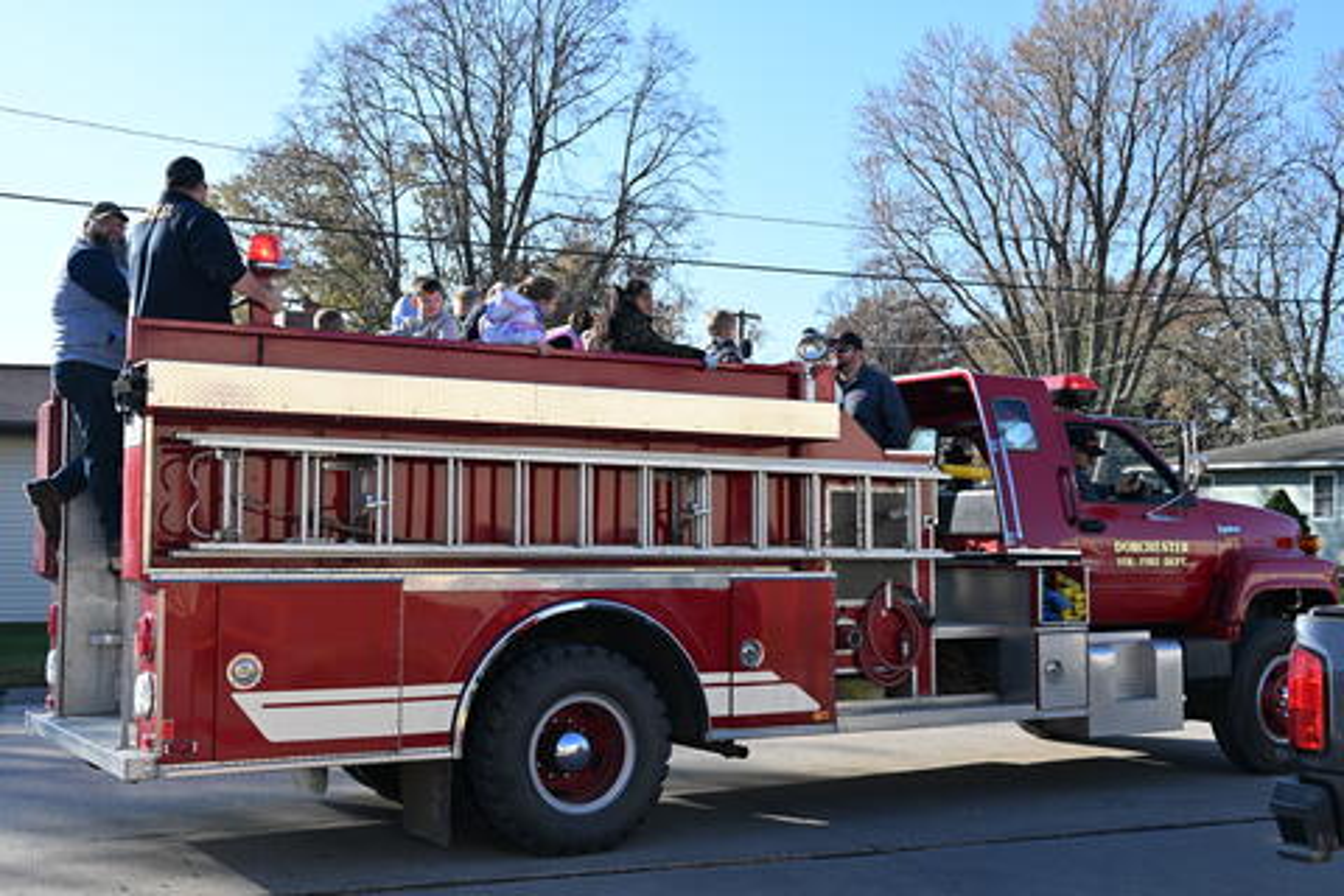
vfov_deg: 31.9
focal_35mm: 42
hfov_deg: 46.4
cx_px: 672
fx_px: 1568
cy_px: 448
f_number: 5.6
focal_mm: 28
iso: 100
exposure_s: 1/250
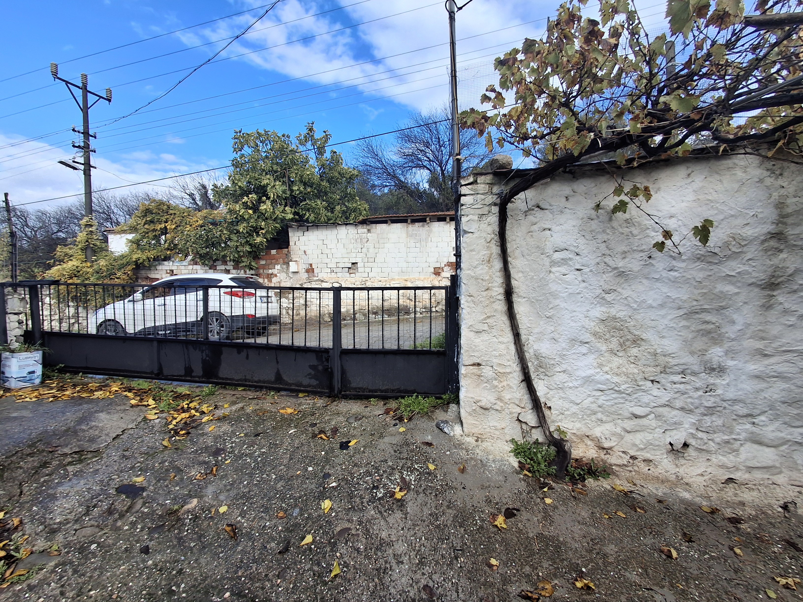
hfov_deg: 94.5
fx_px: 371
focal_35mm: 16
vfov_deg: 78.1
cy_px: 301
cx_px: 402
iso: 40
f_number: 2.2
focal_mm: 1.64
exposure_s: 1/700
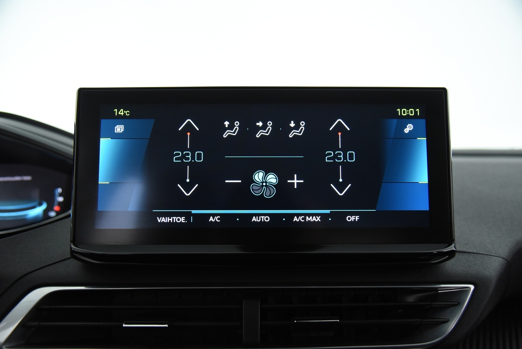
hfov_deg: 58.7
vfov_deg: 41.1
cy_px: 174
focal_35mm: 32
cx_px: 261
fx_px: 464
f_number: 4
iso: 4000
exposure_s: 1/60
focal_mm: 32
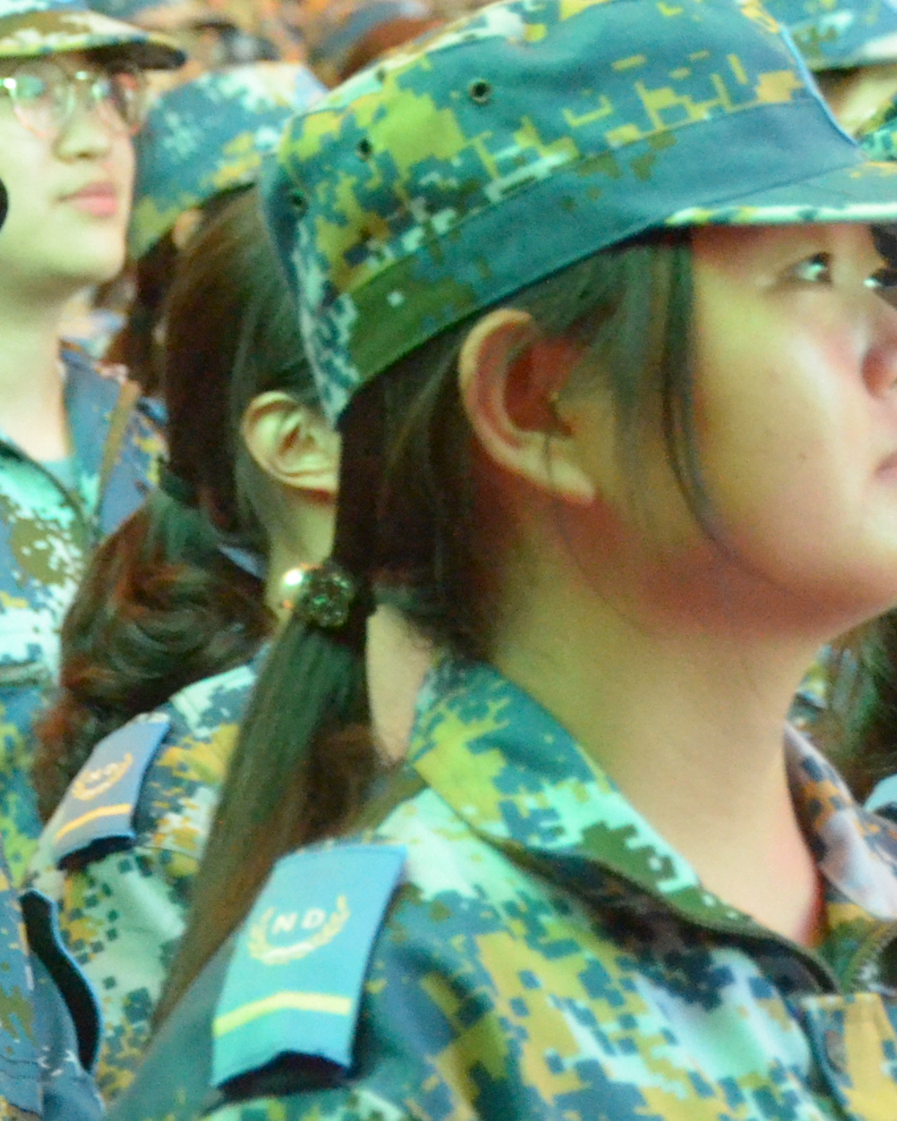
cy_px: 570
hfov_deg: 6.0
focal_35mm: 254
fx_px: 8427
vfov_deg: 7.6
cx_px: 1296
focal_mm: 52
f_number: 5
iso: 5000
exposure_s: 1/25
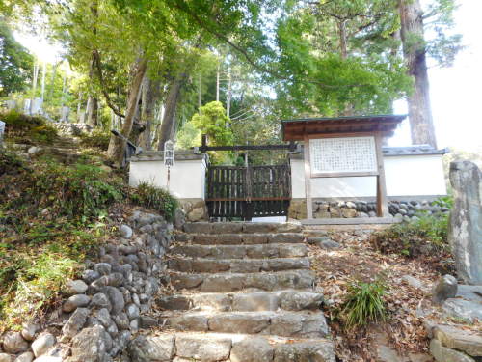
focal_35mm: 25
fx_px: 348
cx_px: 241
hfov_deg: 69.4
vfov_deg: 54.9
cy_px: 181
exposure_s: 1/30
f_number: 3.7
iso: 250
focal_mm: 4.5
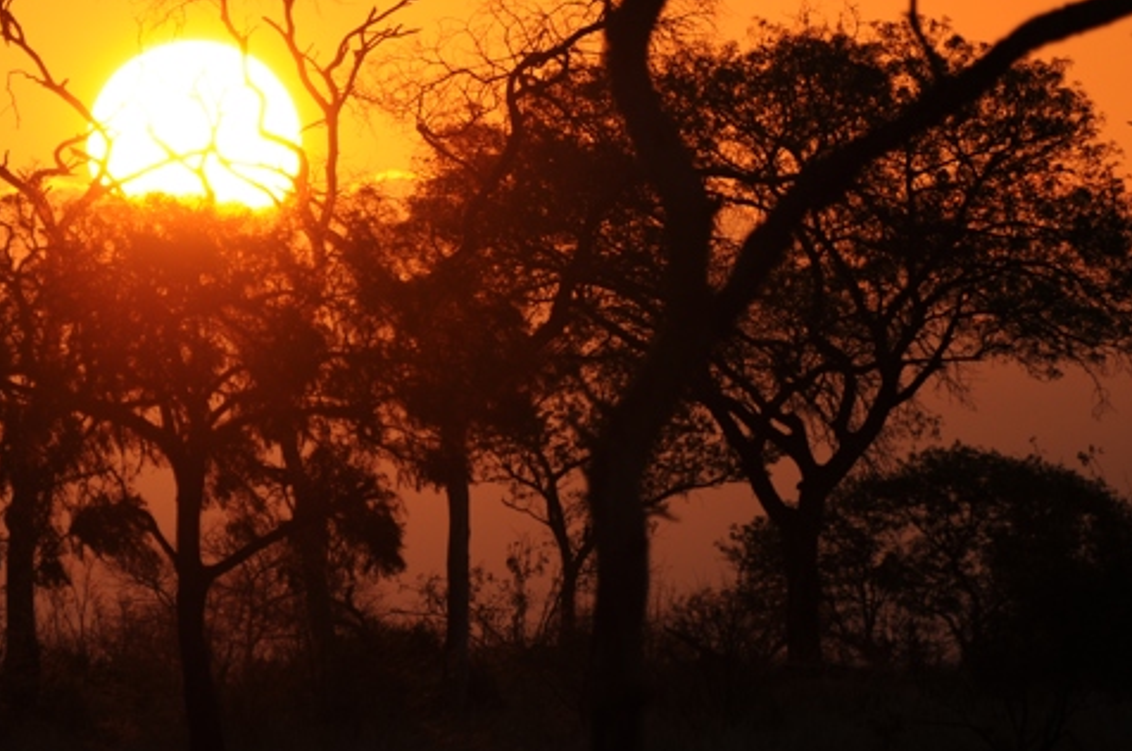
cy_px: 278
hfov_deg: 2.9
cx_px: 369
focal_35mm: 711
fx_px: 22326
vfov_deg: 1.9
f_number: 5.6
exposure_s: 1/800
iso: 200
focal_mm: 300
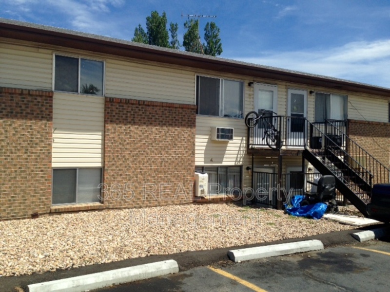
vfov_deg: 42.9
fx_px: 372
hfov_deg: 55.4
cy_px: 146
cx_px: 195
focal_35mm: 33
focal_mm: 4.12
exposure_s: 1/1938
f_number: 2.4
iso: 50
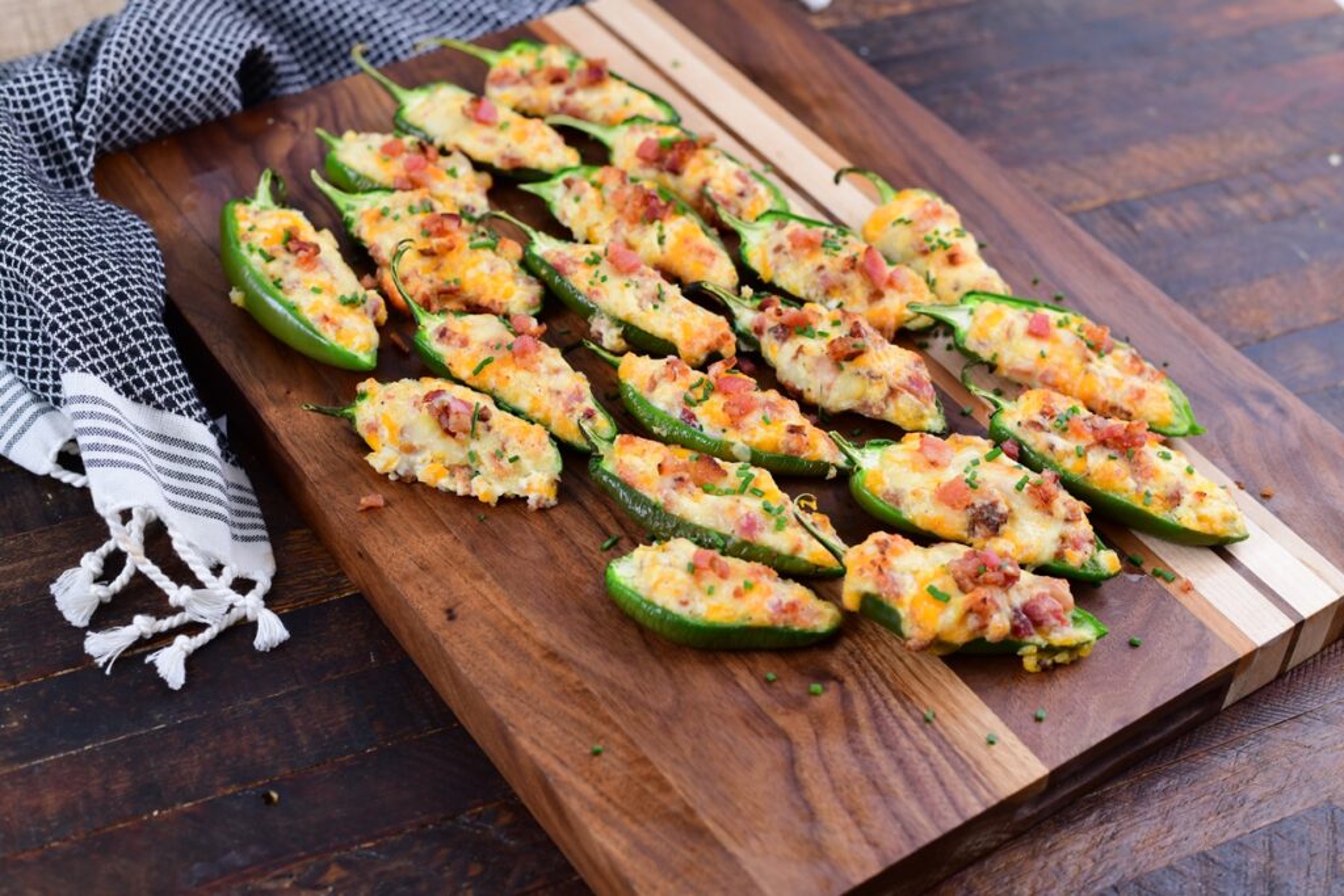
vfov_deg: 27.0
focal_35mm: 50
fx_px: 1867
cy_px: 448
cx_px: 672
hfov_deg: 39.6
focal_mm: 50
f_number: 5
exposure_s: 1/100
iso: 640
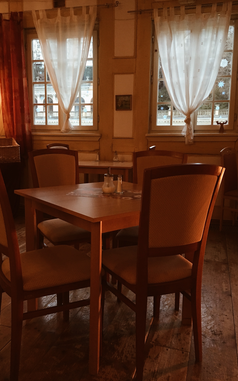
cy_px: 191
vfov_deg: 61.2
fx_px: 322
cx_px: 105
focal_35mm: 31
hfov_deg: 40.5
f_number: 2.2
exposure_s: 1/33
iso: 160
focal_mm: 4.15
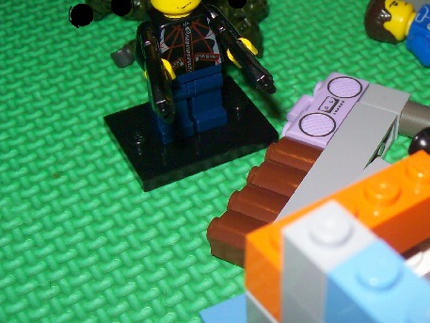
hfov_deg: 30.2
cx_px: 326
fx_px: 783
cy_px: 182
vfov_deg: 23.3
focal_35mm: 63
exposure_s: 1/64
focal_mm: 6
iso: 80
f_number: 2.7
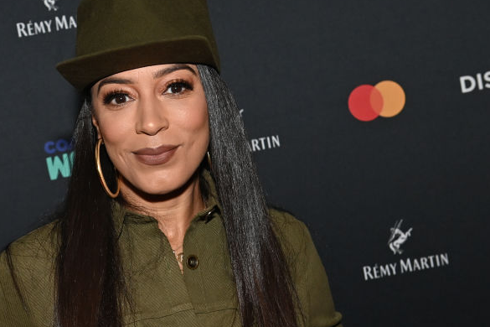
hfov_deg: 22.1
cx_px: 105
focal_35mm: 91
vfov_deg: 15.0
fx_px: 1239
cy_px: 207
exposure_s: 1/250
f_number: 5.6
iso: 1000
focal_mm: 52
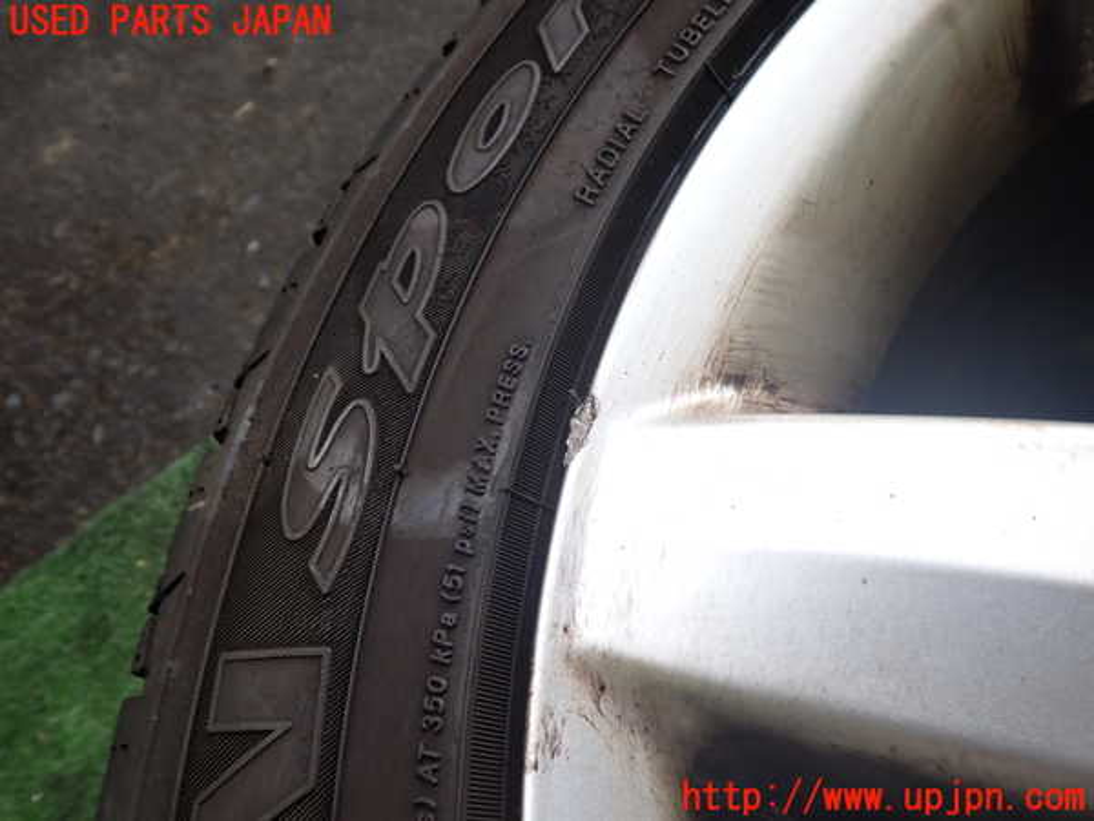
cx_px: 547
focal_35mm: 30
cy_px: 410
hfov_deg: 60.0
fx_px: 948
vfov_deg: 46.8
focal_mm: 5.4
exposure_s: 1/125
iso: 160
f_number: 2.3
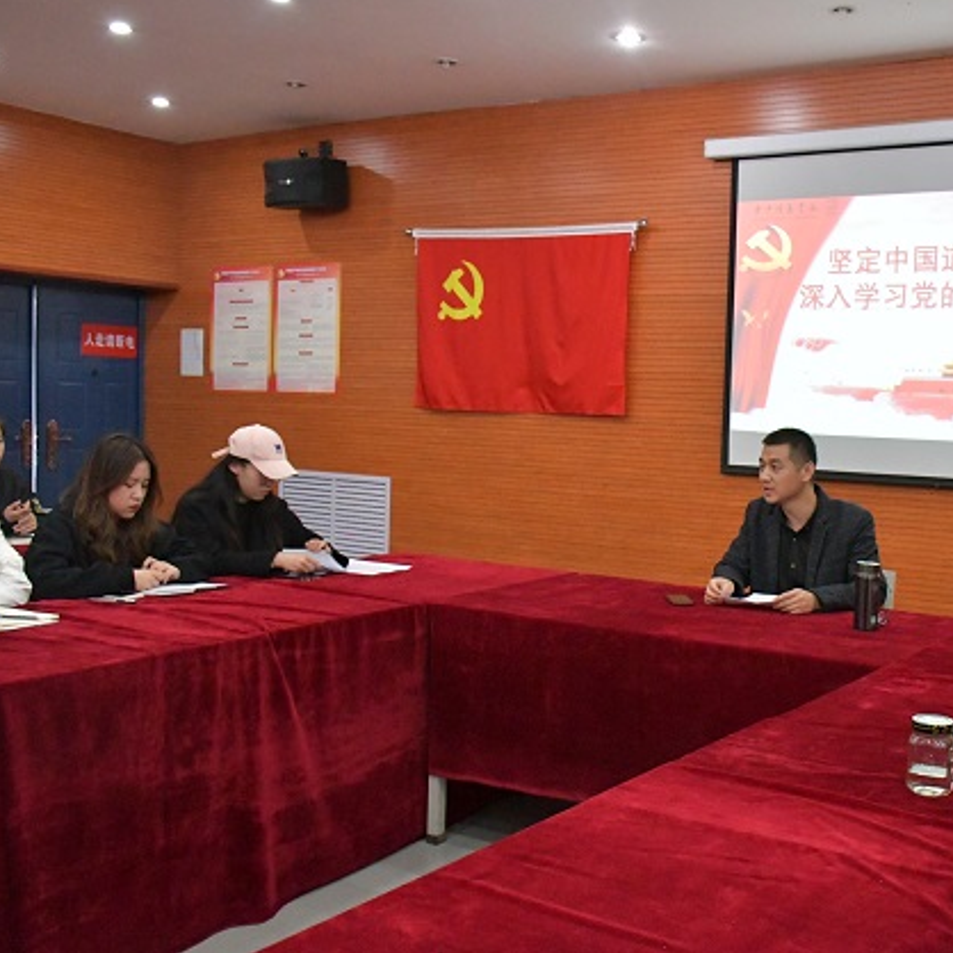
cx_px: 702
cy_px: 470
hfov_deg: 41.7
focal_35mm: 39
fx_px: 1215
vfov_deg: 42.8
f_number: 5.6
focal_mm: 20
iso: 8000
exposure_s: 1/125
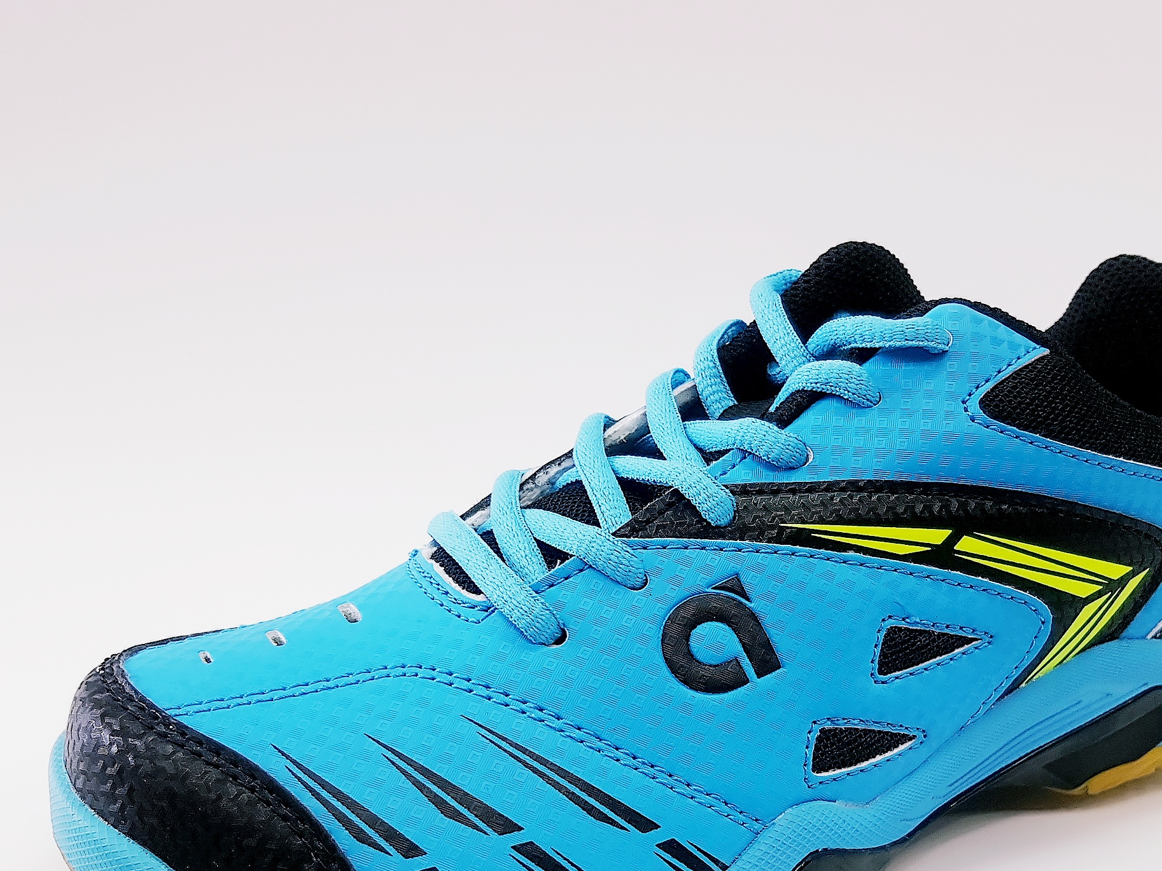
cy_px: 659
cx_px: 638
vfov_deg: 34.4
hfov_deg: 45.7
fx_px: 1376
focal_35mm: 41
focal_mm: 4.3
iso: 50
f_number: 1.7
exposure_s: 1/50
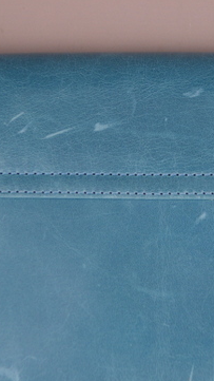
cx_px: 172
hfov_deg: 16.4
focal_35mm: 73
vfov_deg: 28.8
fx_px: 737
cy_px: 242
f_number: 4
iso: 400
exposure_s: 1/60
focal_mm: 24
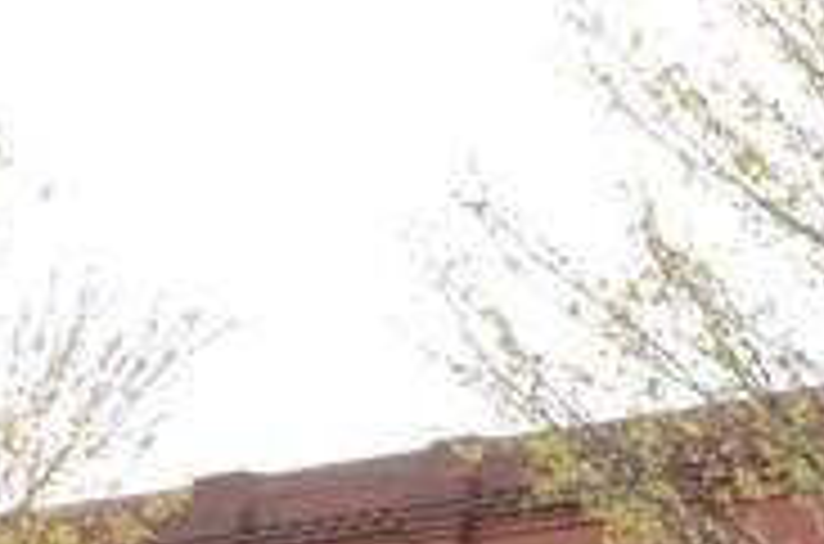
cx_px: 1707
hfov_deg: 14.2
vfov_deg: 10.8
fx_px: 2694
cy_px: 967
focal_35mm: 118
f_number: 10
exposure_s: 1/100
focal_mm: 18
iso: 250
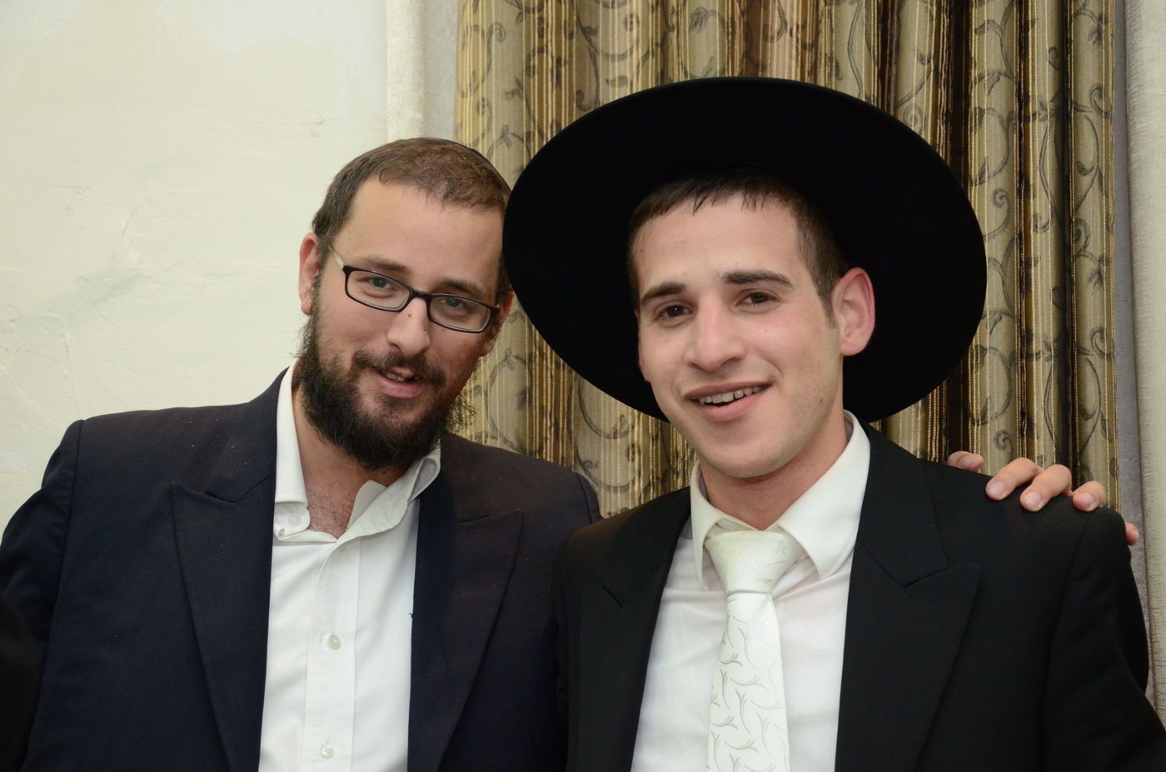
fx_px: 2424
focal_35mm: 75
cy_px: 386
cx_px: 583
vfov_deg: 18.1
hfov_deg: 27.0
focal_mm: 50
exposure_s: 1/125
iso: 1600
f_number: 5
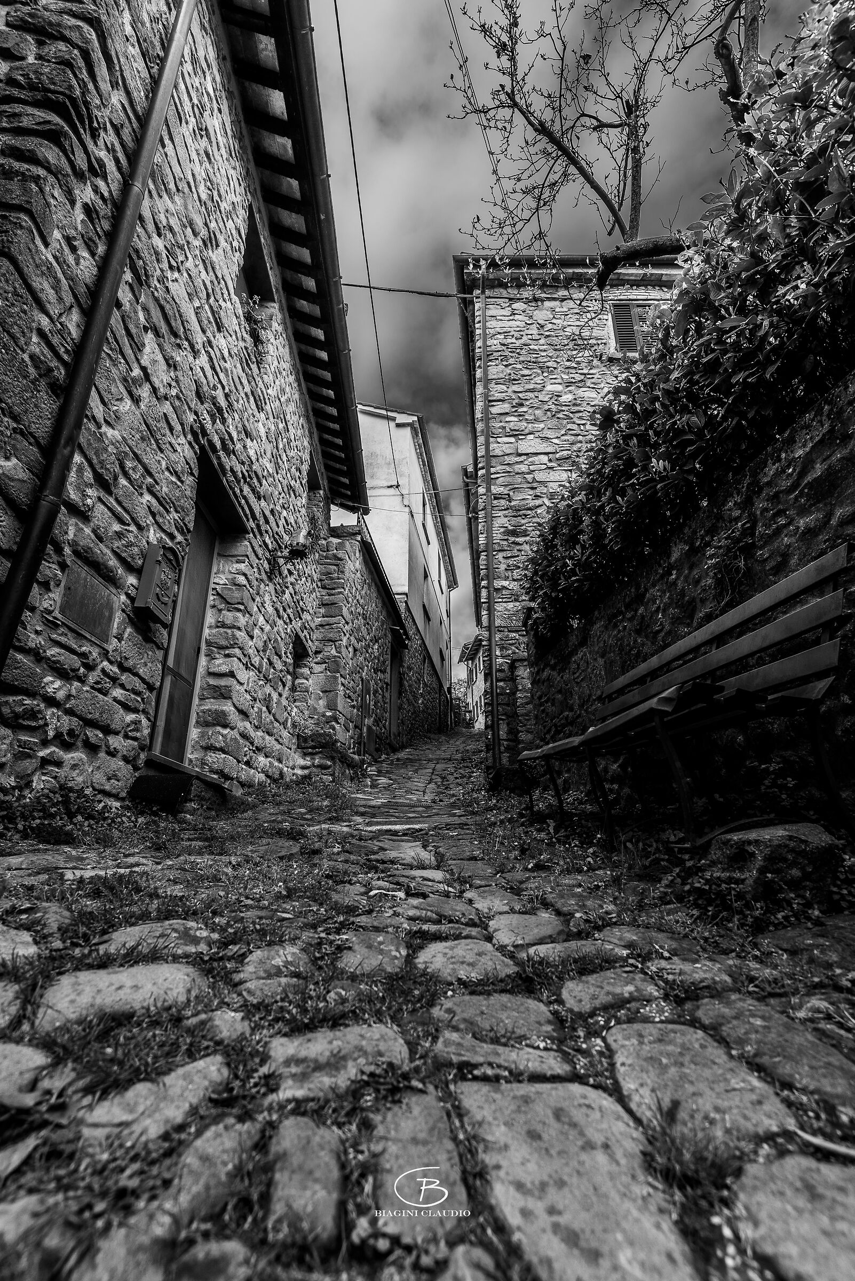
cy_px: 640
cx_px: 428
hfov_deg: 73.8
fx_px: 569
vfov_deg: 96.7
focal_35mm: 16
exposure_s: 1/160
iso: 100
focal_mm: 16
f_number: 5.6
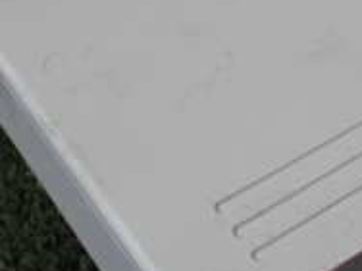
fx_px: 1004
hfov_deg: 20.3
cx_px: 270
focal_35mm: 96
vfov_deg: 15.4
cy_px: 115
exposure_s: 1/125
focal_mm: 5.4
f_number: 2.3
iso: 640
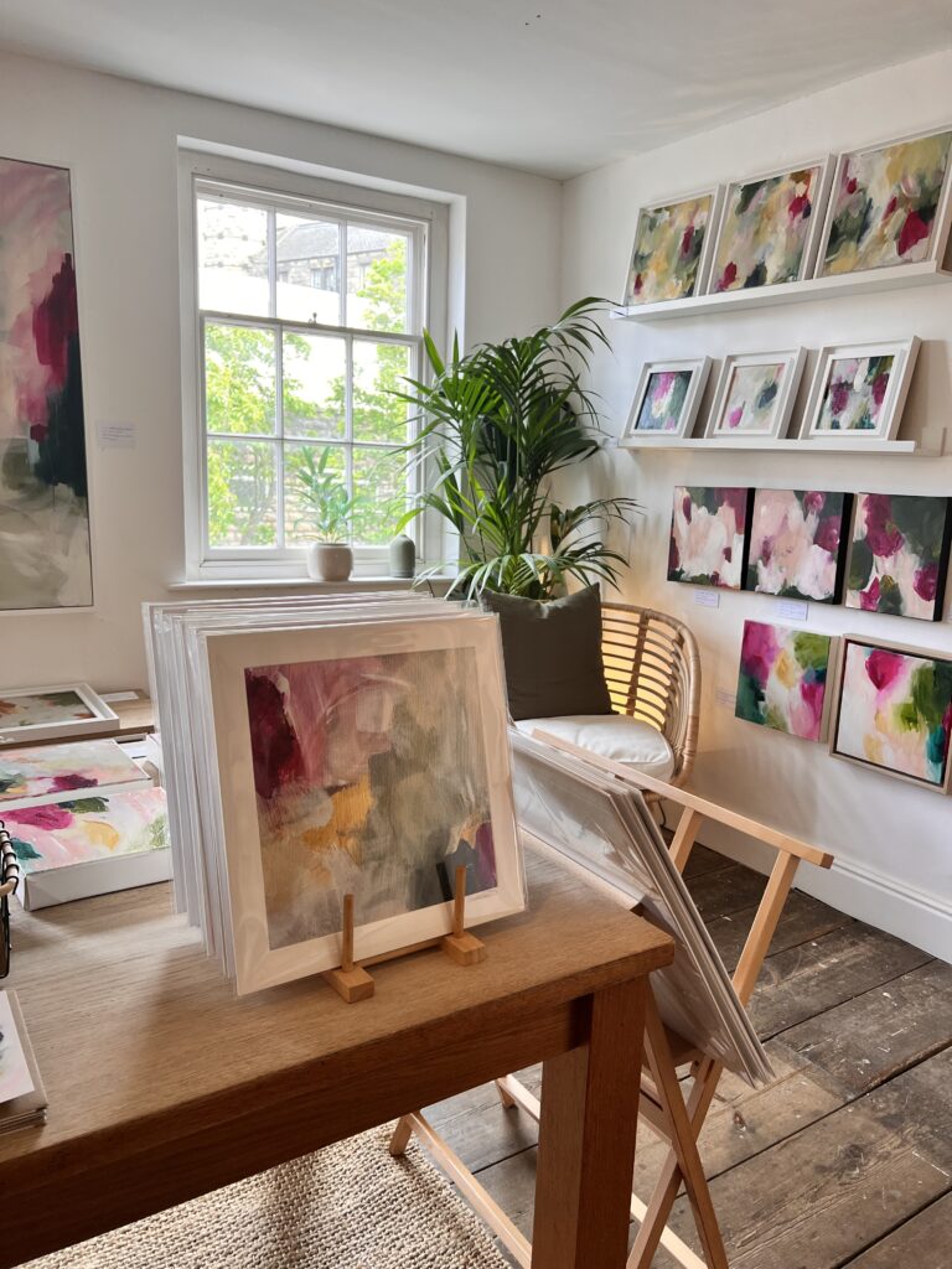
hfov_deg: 53.1
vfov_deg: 67.3
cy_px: 634
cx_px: 476
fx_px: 953
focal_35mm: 26
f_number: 1.5
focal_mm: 5.7
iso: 64
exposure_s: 1/100
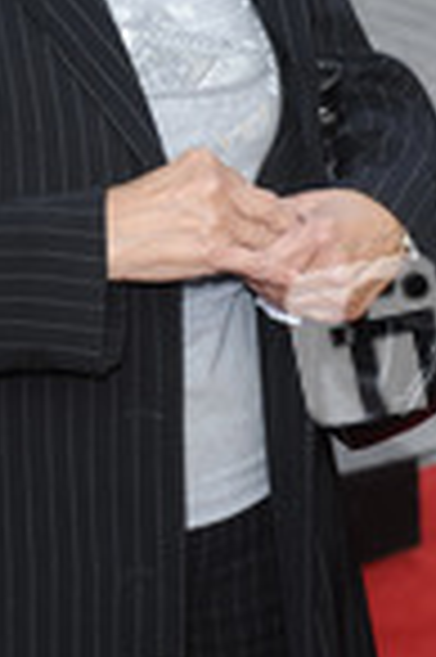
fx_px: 3496
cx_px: 108
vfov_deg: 10.7
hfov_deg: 7.1
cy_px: 94
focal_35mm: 192
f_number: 6.3
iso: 320
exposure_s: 1/200
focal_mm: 70
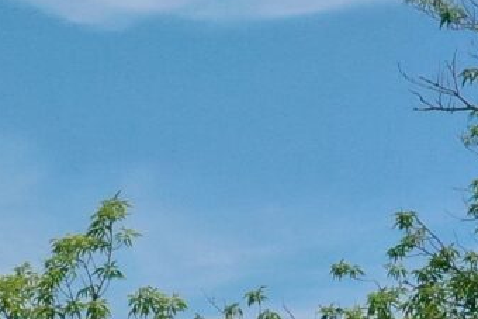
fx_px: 2803
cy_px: 529
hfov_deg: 9.0
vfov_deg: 6.4
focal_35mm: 211
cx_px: -593
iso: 100
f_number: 6.3
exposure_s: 1/640
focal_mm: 10.26
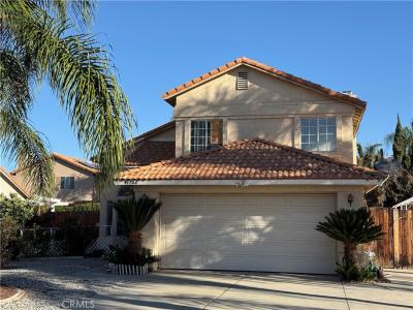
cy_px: 155
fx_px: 573
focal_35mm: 48
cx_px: 206
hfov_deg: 39.7
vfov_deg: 30.3
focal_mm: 6.76
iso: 80
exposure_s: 1/3378
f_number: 1.78
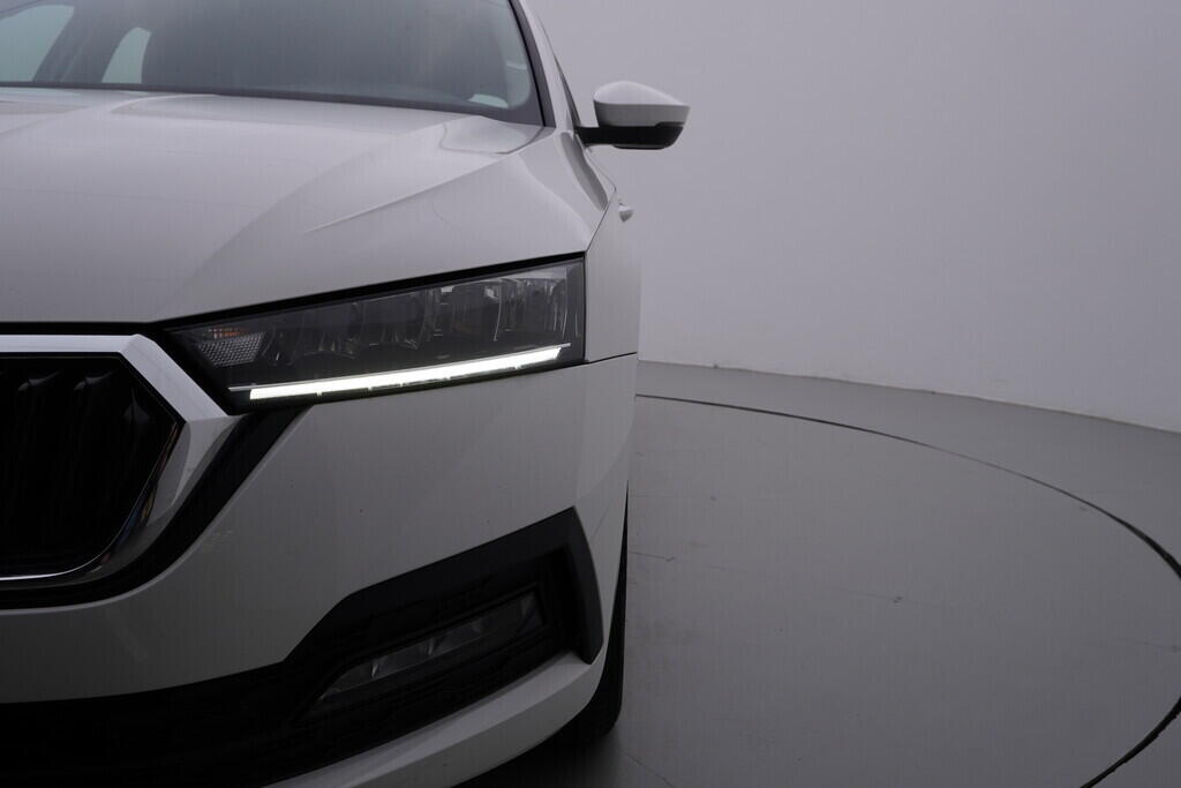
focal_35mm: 36
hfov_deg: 53.1
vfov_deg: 36.9
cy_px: 394
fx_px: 1181
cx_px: 590
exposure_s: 1/160
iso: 125
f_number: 5.6
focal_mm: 24
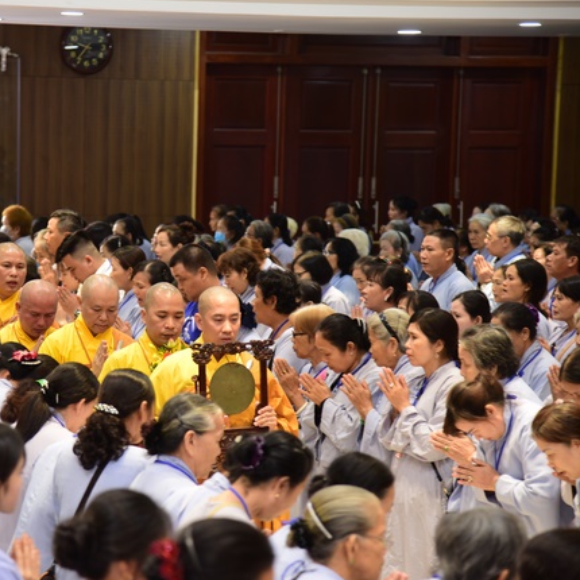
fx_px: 2559
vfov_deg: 12.9
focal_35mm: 135
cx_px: 189
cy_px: 290
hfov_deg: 12.9
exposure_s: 1/50
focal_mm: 105
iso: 1000
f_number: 4
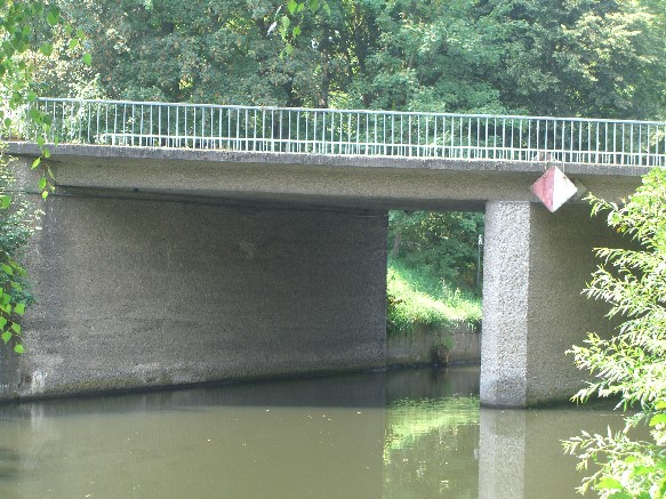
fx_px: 1827
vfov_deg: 15.6
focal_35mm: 95
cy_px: 250
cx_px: 333
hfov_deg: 20.7
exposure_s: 1/80
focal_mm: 19.7
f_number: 4.8
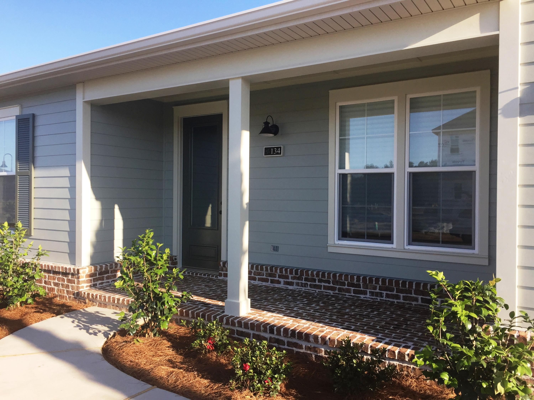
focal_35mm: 29
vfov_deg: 48.2
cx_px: 267
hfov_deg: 61.7
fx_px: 447
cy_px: 200
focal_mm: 4.15
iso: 32
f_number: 2.2
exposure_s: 1/824
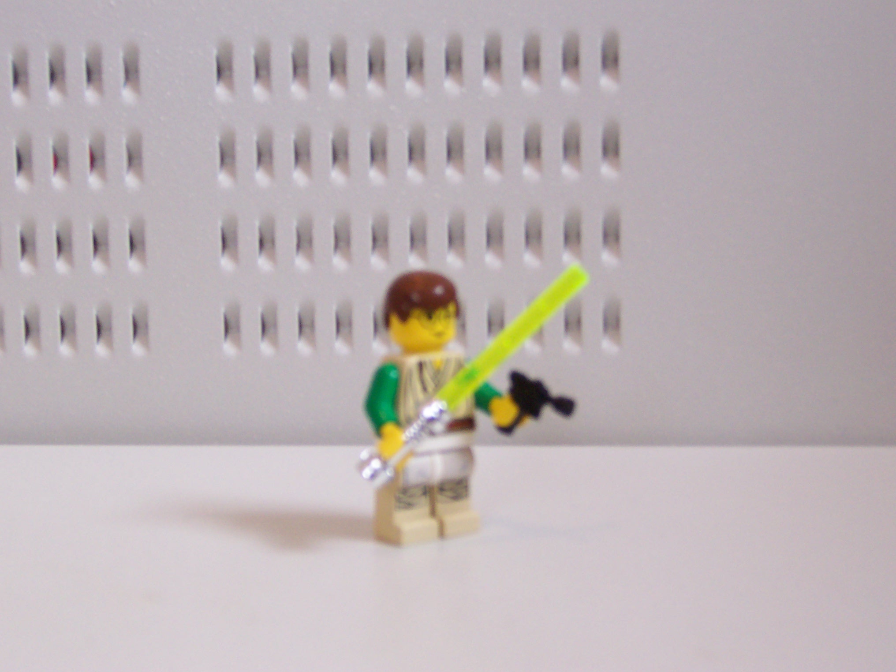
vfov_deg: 21.9
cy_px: 336
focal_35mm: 67
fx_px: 1734
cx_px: 448
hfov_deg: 29.0
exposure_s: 1/15
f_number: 3.4
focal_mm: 10.4
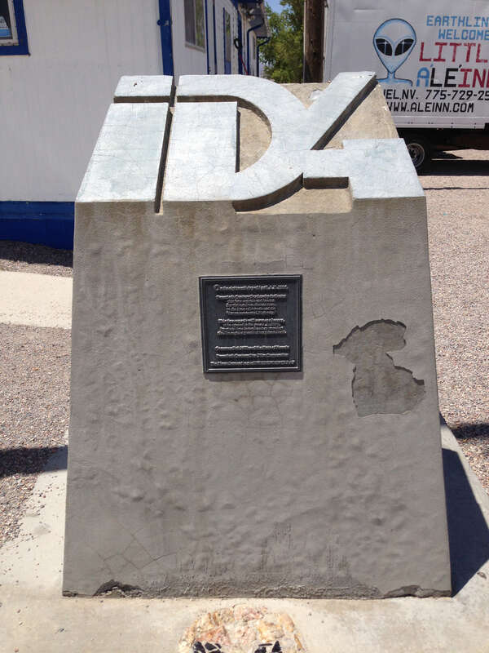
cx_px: 244
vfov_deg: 55.4
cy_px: 326
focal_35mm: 33
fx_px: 622
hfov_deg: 42.9
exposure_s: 1/2710
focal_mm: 4.13
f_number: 2.4
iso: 50
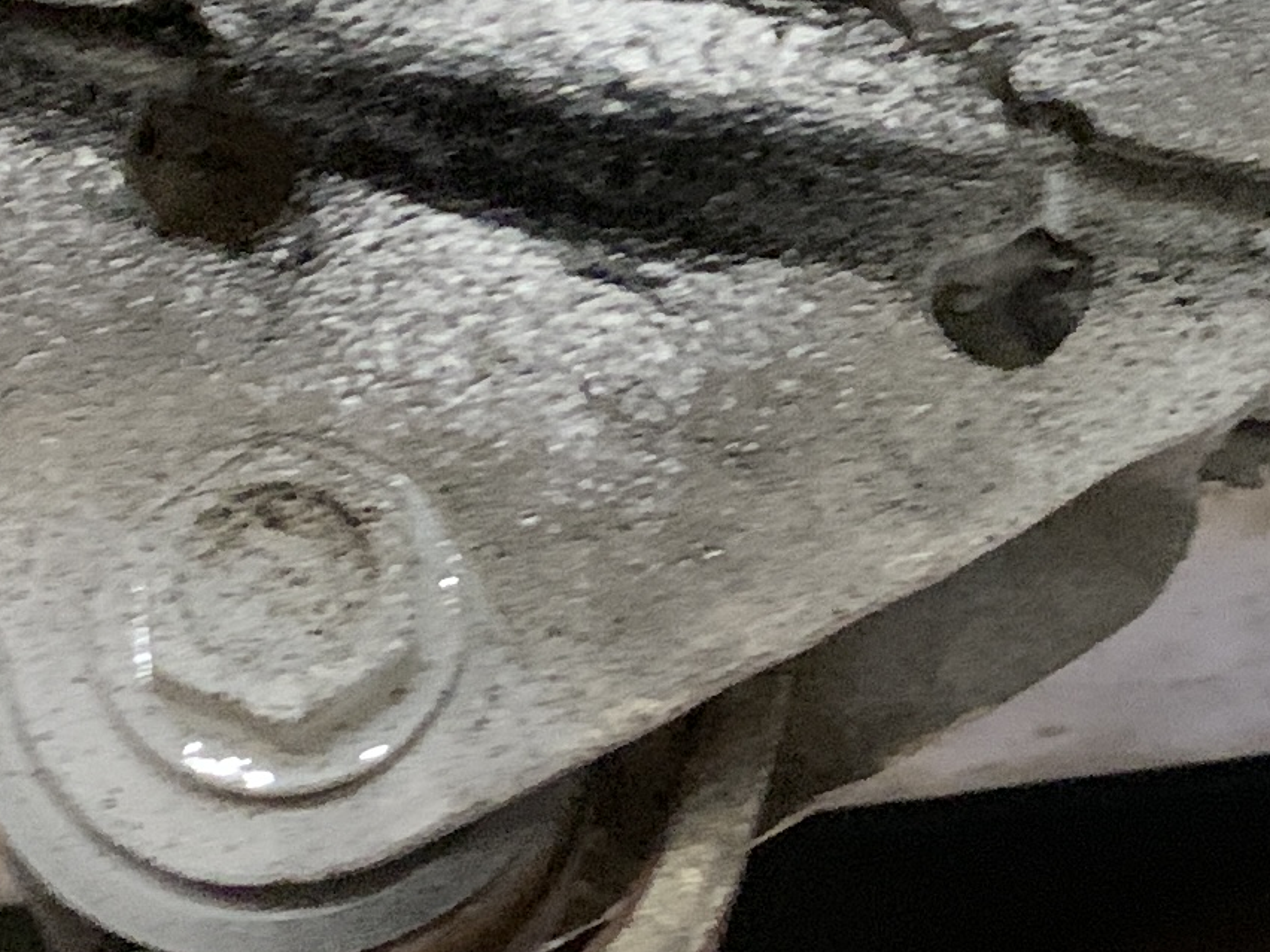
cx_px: 1373
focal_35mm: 123
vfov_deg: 12.0
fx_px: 4513
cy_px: 143
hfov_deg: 15.6
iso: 800
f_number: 1.8
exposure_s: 1/30
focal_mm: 4.25
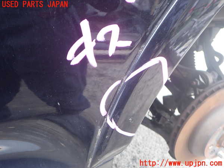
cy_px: 84
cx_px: 112
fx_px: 194
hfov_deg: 60.0
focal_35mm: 30
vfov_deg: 46.8
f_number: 2.3
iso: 200
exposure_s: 1/100
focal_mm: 5.4
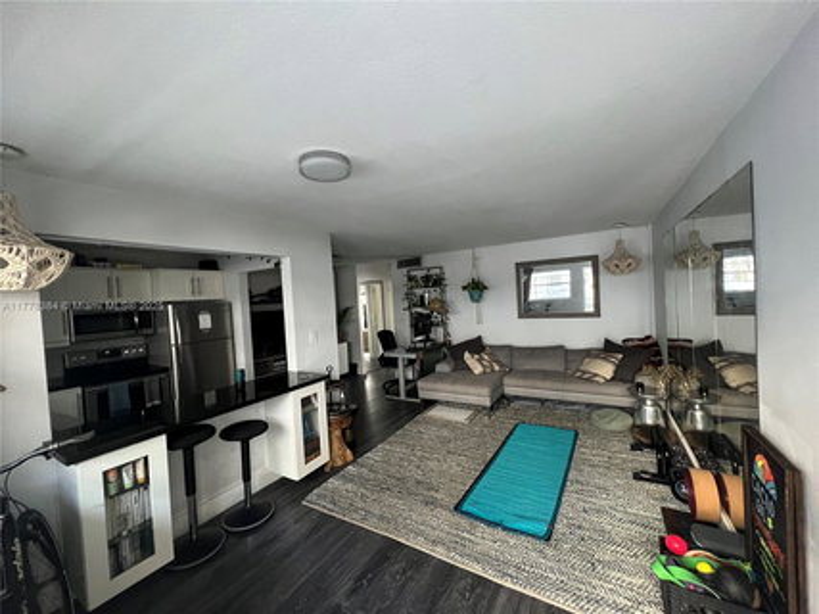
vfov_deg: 89.9
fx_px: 307
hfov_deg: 106.2
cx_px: 410
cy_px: 307
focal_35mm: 13
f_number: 1.8
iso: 800
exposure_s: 1/60
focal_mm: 1.57
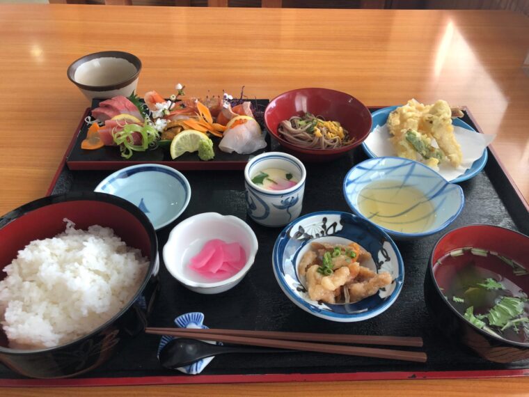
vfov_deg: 49.7
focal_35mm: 28
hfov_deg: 63.4
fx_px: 428
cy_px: 198
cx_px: 264
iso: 20
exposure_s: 1/30
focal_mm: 4
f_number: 1.8
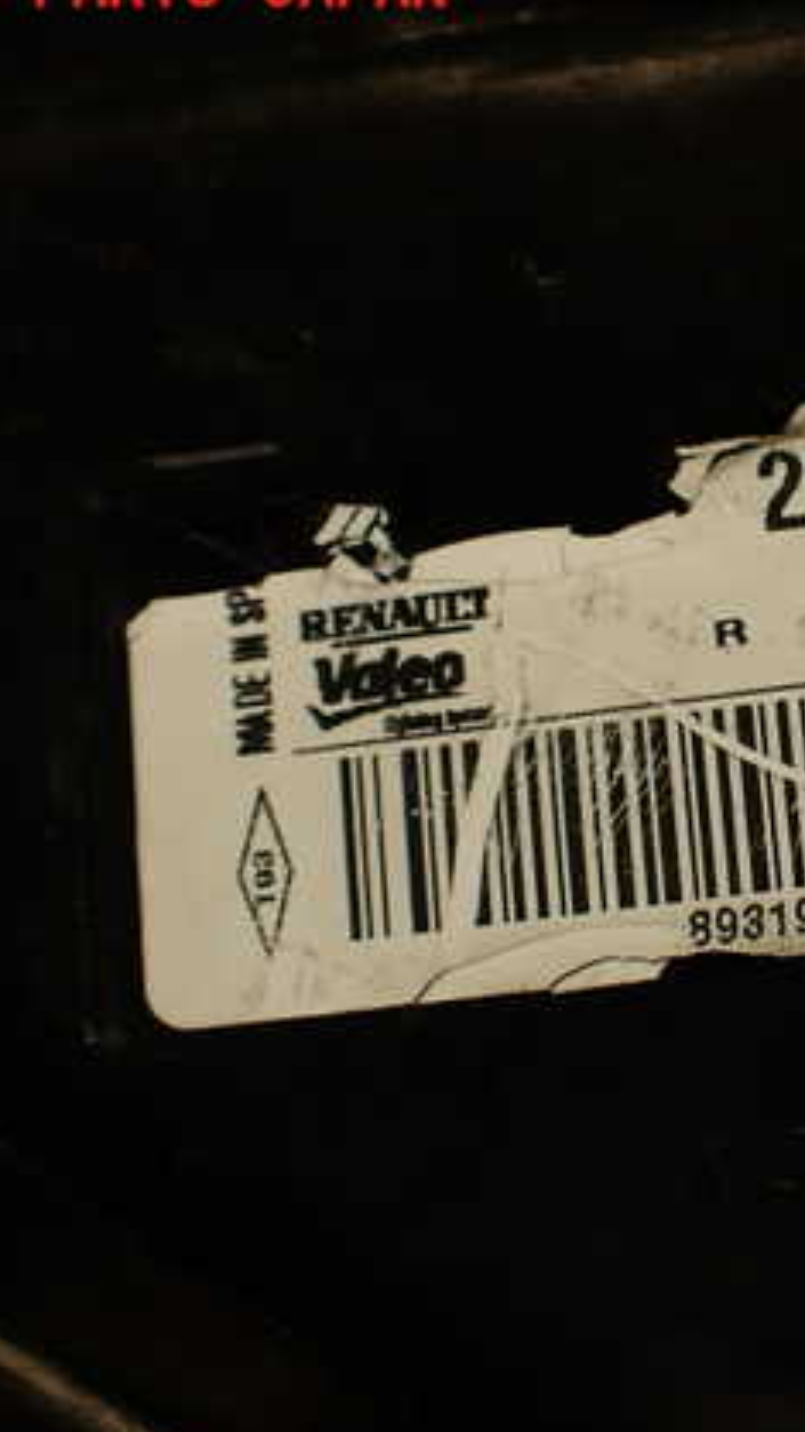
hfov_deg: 22.8
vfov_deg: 41.3
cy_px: 713
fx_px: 1898
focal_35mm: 50
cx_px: 853
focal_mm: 5.79
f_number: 2.4
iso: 100
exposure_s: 1/100
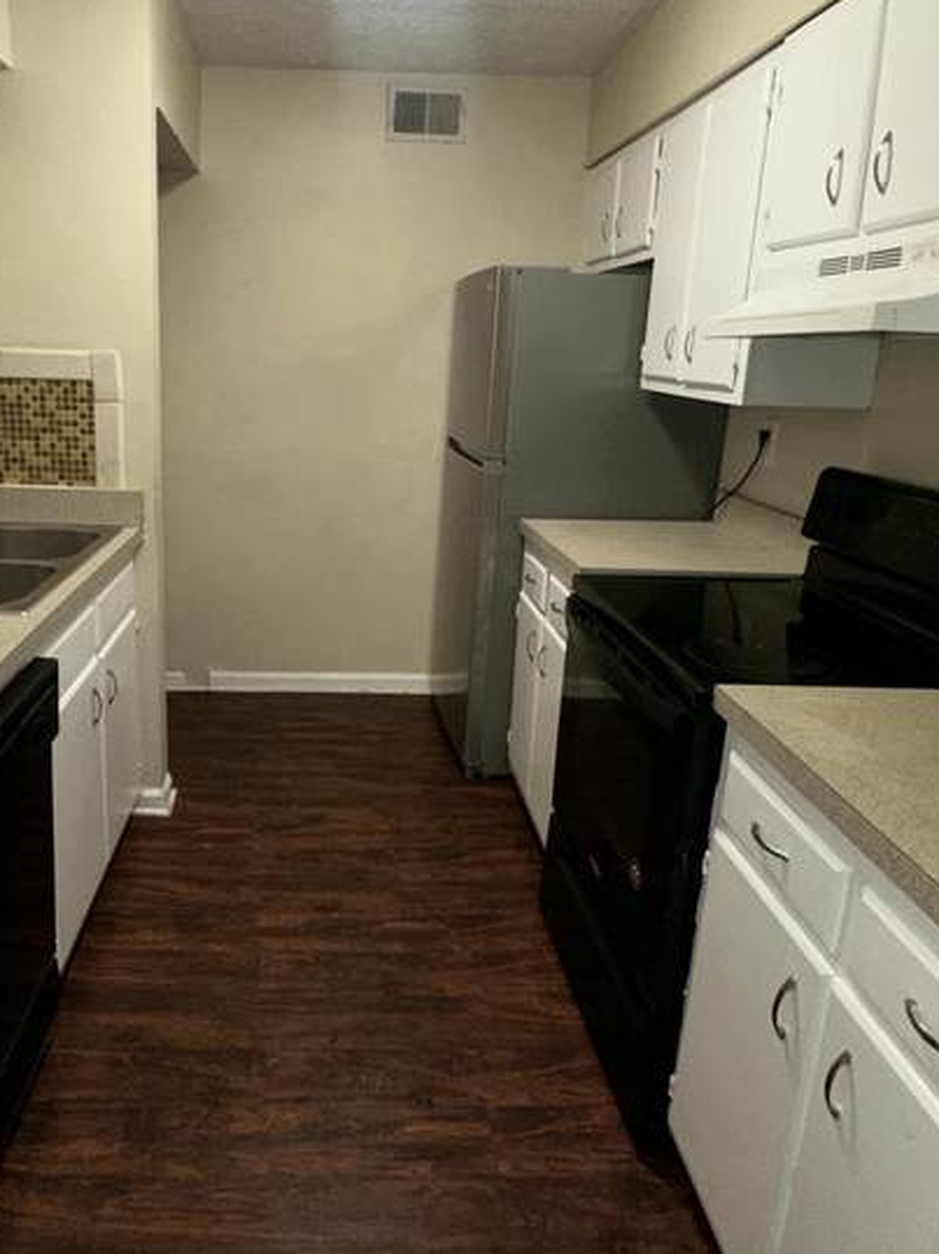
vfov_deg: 69.3
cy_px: 573
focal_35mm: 25
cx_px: 338
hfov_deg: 54.1
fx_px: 905
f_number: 2.2
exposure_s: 1/60
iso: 125
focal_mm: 2.22
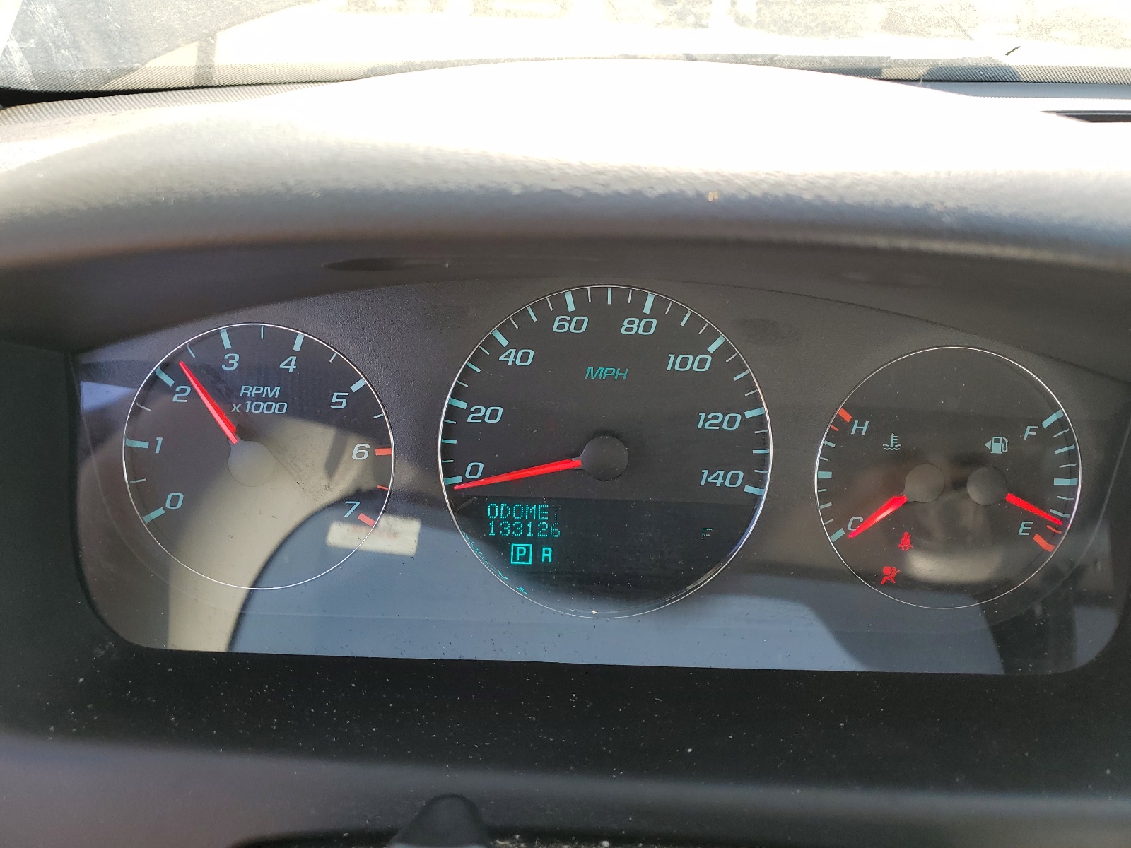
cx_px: 566
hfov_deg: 67.3
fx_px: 849
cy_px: 424
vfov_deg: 53.1
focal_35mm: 26
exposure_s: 1/323
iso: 50
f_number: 1.5
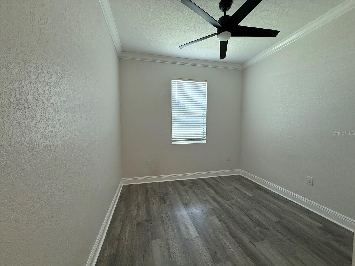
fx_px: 144
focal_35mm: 14
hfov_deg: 102.1
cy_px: 133
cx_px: 178
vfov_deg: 85.7
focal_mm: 2.22
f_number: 2.2
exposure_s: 1/120
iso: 250
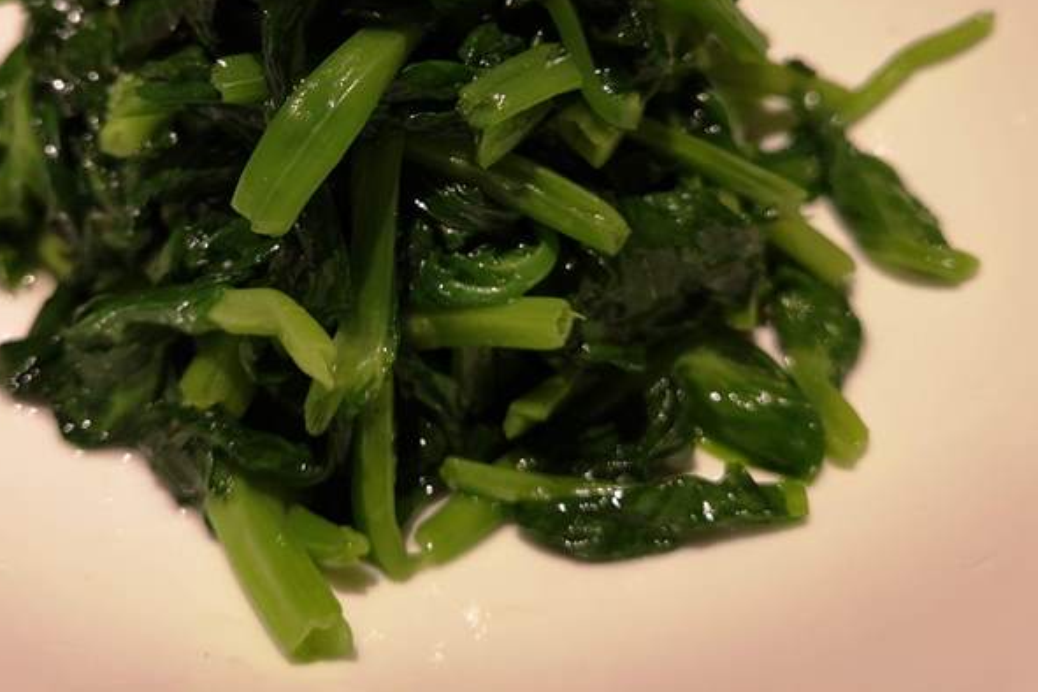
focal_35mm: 38
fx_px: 1096
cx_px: 365
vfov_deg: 34.3
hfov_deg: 50.0
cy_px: 170
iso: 400
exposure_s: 1/100
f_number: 1.8
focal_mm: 3.95
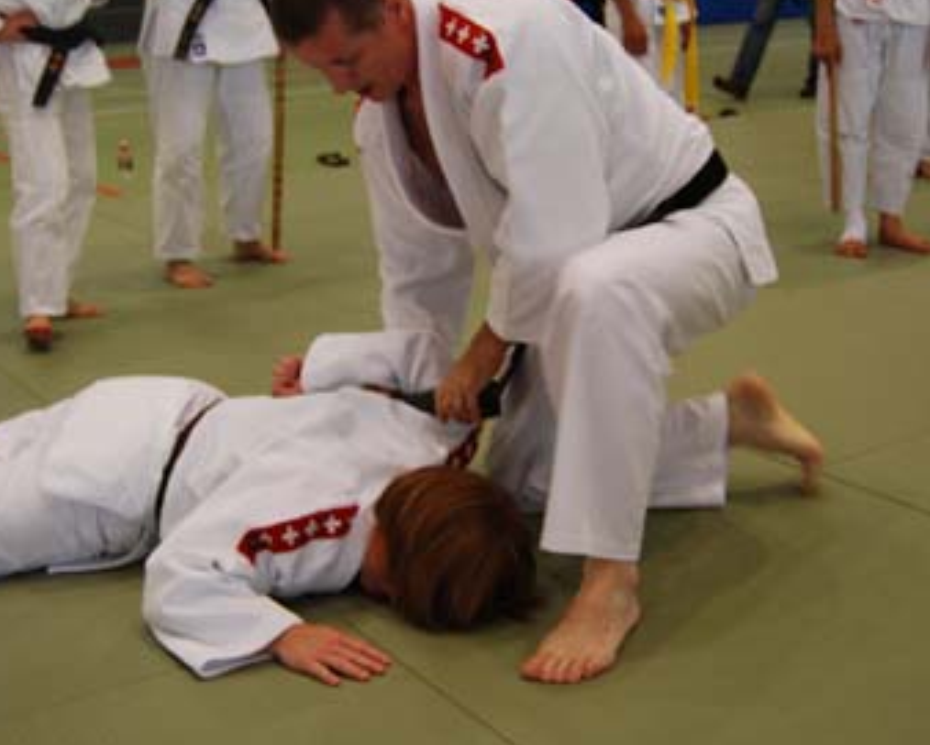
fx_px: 1377
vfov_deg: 30.2
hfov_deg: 37.2
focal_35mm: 50
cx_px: 393
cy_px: 313
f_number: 3.8
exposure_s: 1/50
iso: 200
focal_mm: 20
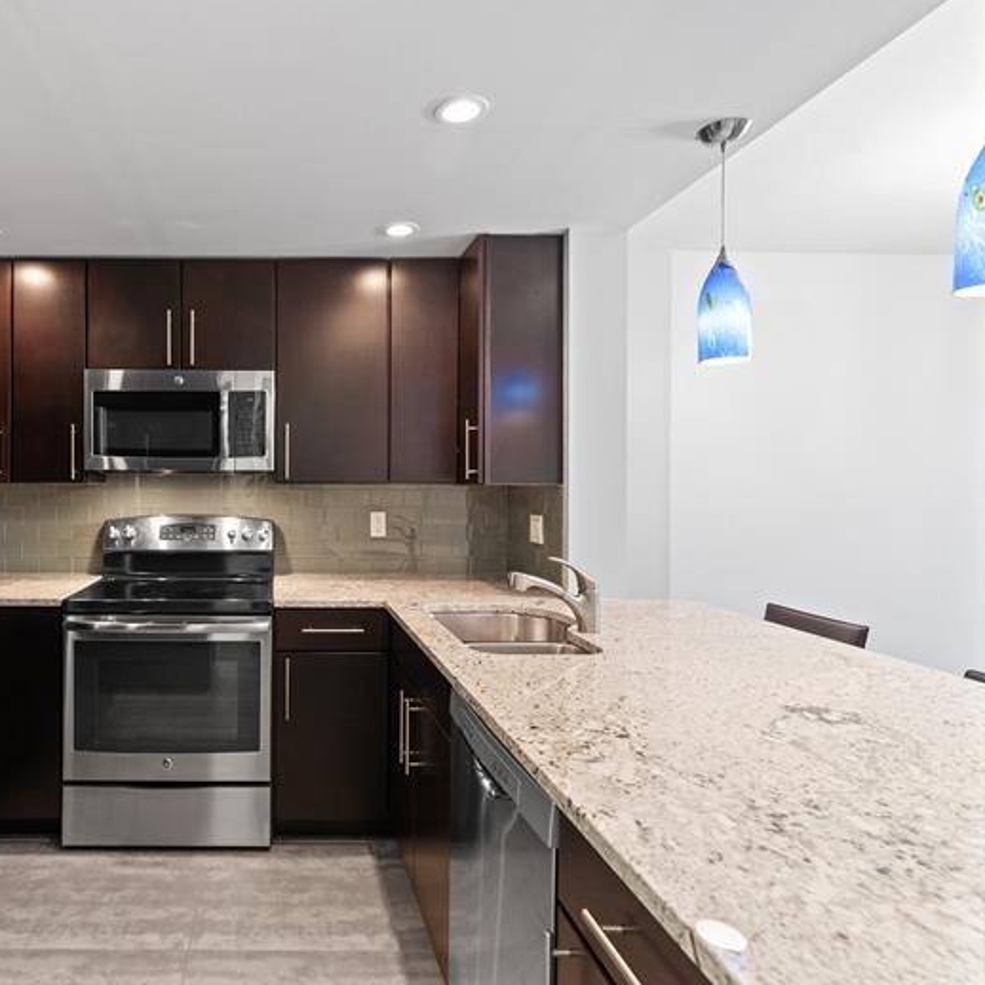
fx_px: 676
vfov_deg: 72.1
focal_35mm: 21
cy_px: 488
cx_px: 283
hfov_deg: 68.8
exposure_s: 1/15
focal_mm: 16
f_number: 4.5
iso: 1000
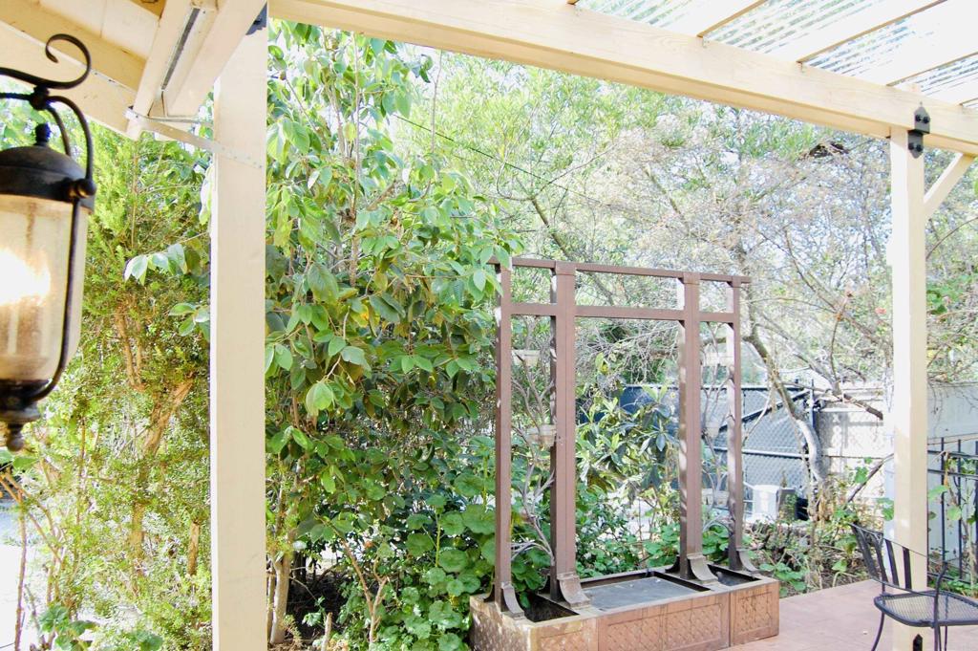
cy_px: 326
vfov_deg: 45.6
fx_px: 774
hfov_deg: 64.6
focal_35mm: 28
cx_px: 489
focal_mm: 19
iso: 400
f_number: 5.6
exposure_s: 1/125
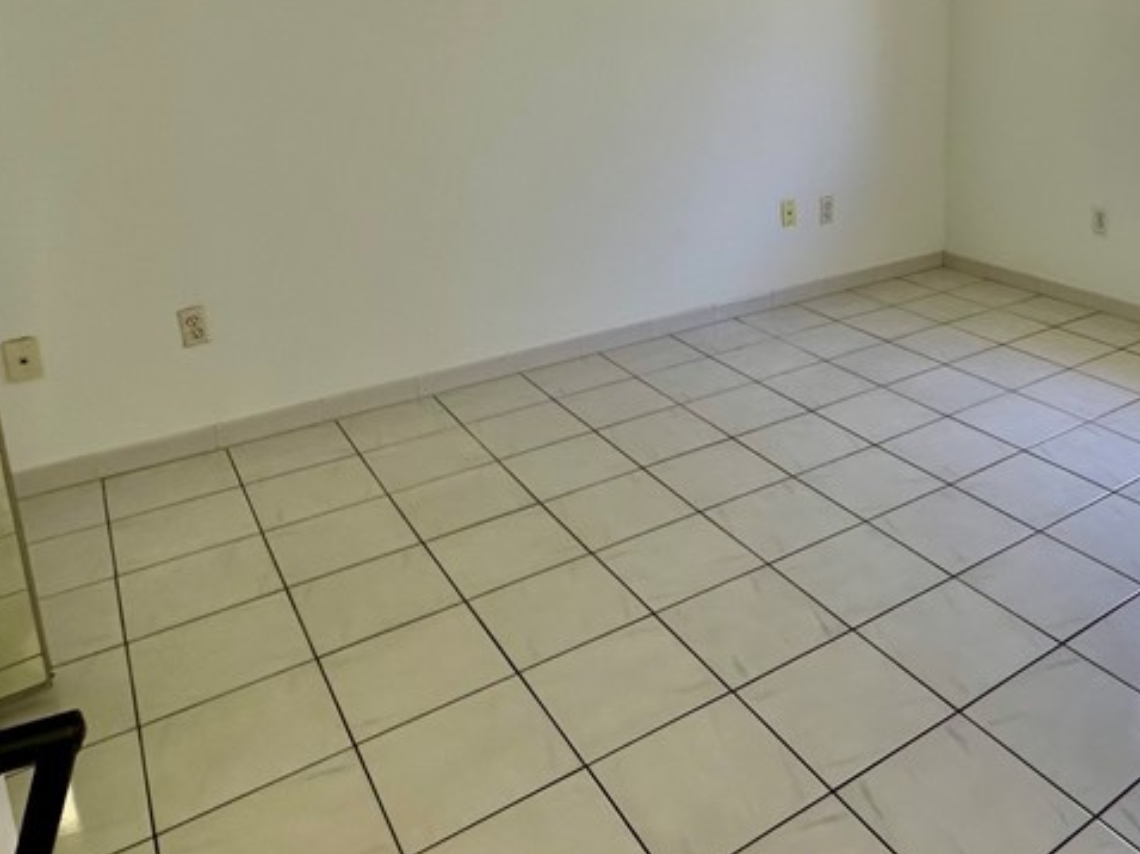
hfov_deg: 57.9
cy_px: 212
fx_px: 987
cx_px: 804
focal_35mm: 30
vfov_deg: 45.1
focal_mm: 2.22
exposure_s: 1/99
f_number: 2.2
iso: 160
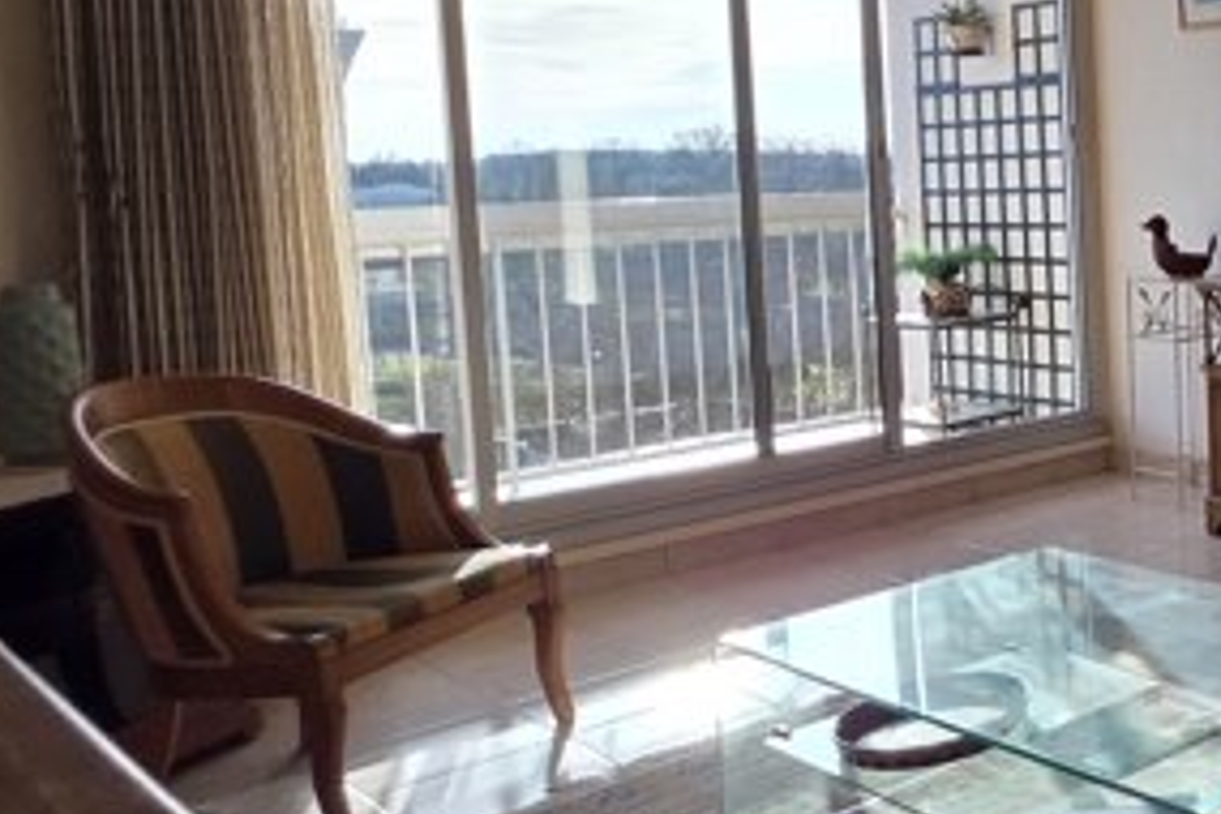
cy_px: 244
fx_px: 1289
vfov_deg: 34.6
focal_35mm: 38
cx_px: 1615
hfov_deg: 34.4
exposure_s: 1/467
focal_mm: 2.2
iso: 40
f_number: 1.9
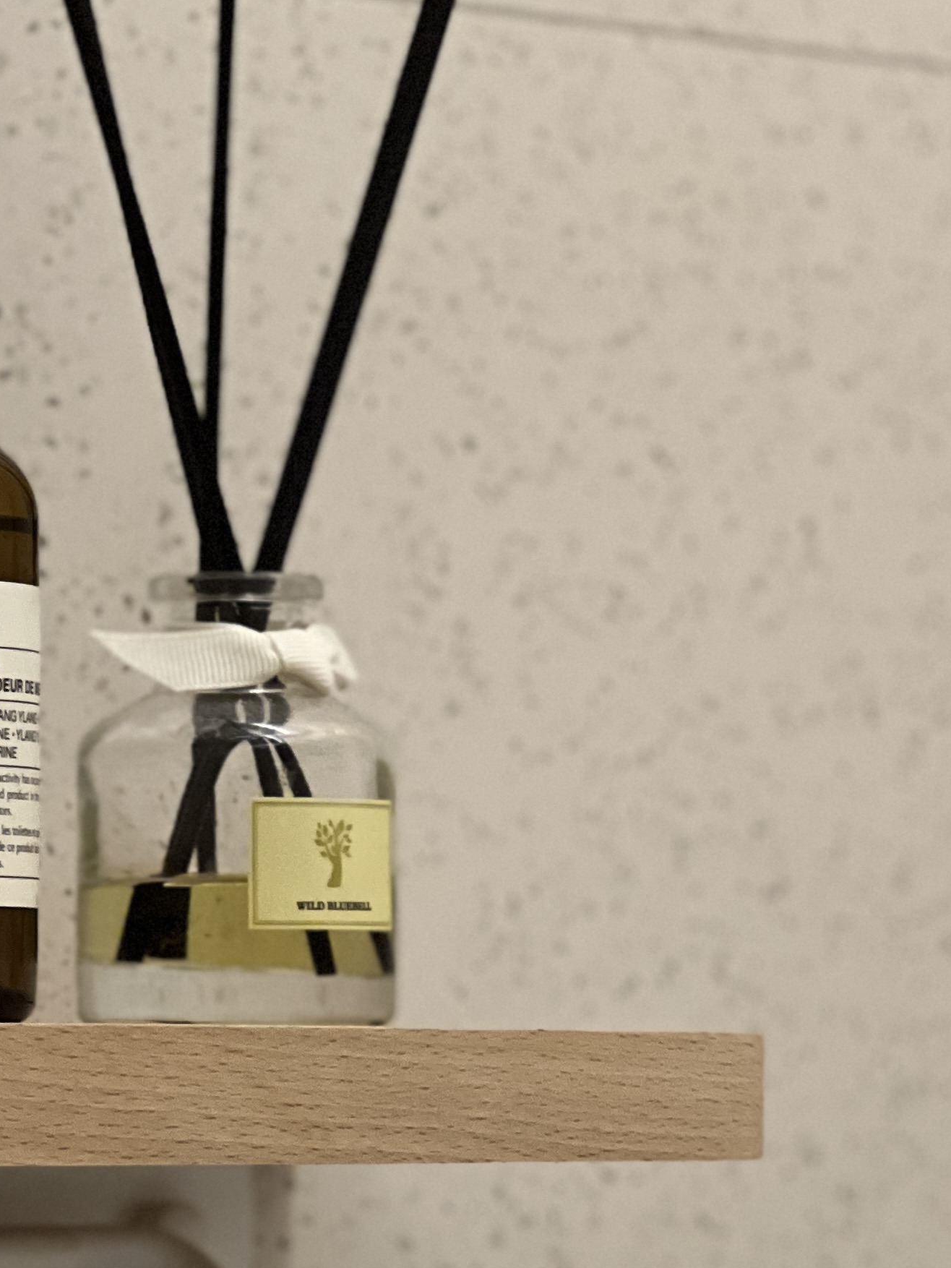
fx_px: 6482
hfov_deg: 8.4
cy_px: 1178
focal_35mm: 177
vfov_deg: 11.1
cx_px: 149
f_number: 2.8
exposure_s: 1/20
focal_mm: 9
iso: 400
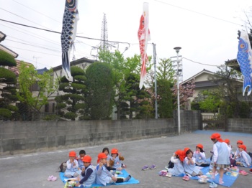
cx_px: 126
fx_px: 204
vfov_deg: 49.7
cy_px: 94
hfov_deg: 63.5
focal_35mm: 28
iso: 125
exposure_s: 1/500
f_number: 3.3
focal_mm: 4.9
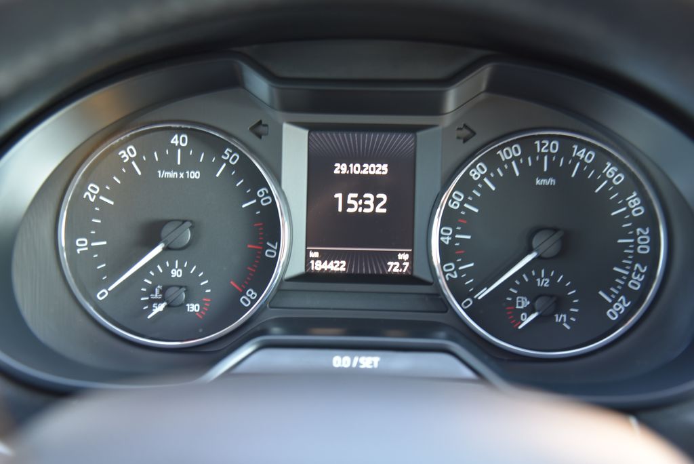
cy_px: 232
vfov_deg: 26.0
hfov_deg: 38.2
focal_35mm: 52
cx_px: 347
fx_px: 1003
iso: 500
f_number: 4
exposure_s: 1/5
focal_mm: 52
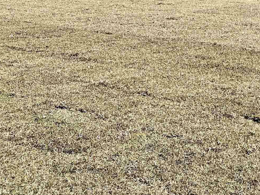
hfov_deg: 21.9
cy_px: -71
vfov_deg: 17.0
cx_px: 331
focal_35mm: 81
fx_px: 609
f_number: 1.5
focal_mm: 5.7
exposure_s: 1/4630
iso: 50
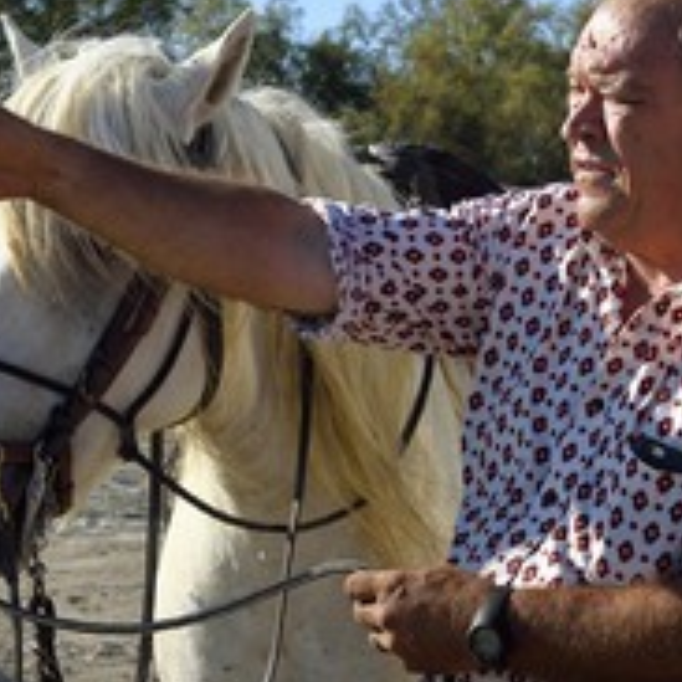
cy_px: 317
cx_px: 455
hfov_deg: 20.1
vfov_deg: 20.2
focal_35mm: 86
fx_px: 1917
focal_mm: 44
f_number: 13
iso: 200
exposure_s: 1/250
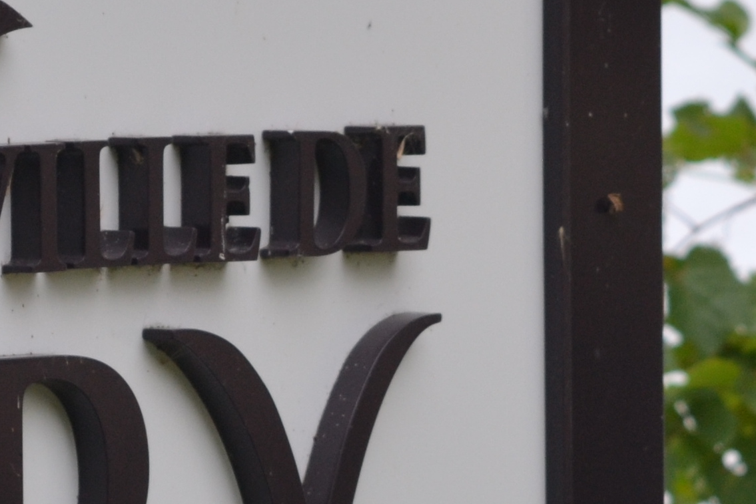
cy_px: 125
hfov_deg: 2.8
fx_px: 15604
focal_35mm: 743
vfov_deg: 1.9
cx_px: 446
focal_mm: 122
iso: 360
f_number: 8
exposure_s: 1/250
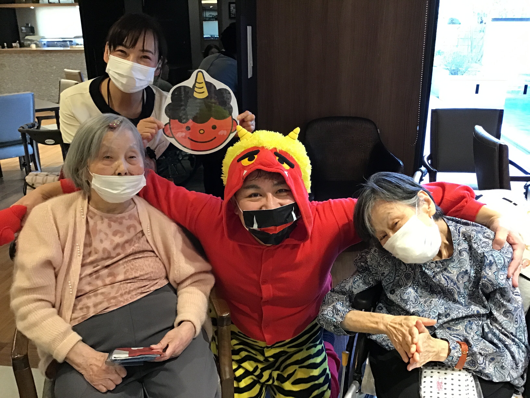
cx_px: 265
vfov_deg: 45.4
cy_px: 199
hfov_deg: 58.4
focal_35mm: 31
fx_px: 475
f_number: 2.4
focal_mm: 3.3
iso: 160
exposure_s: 1/30
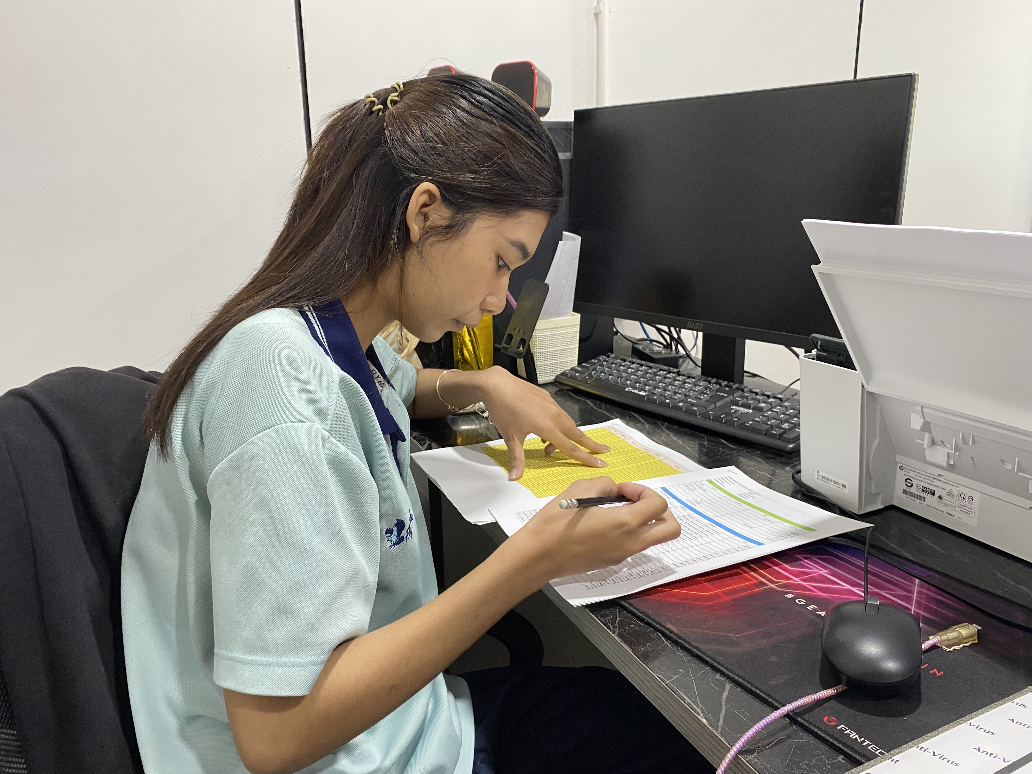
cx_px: 516
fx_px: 775
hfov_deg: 67.3
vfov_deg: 53.1
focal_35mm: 26
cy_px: 387
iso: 250
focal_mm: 4.25
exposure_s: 1/50
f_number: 1.8
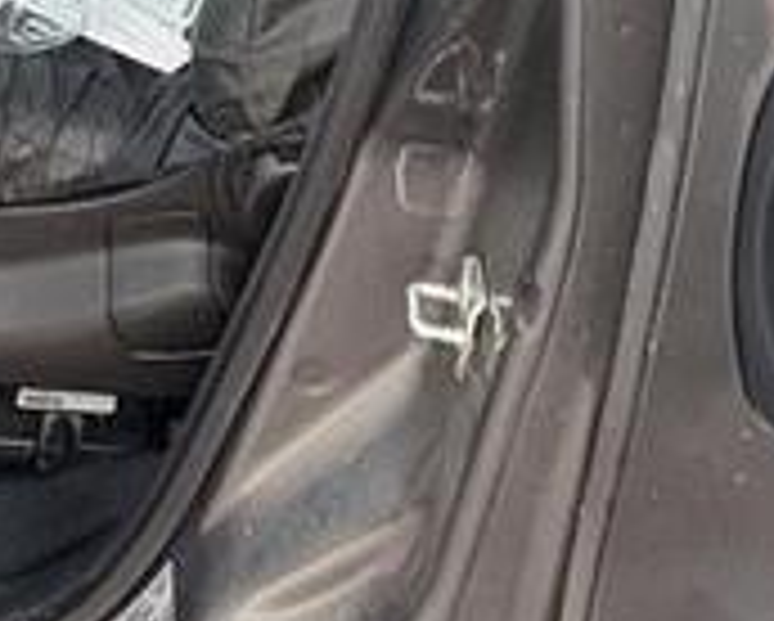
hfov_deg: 26.6
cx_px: 261
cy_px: -580
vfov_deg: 16.8
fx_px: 1628
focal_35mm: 71
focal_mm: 2.22
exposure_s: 1/99
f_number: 2.2
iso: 200
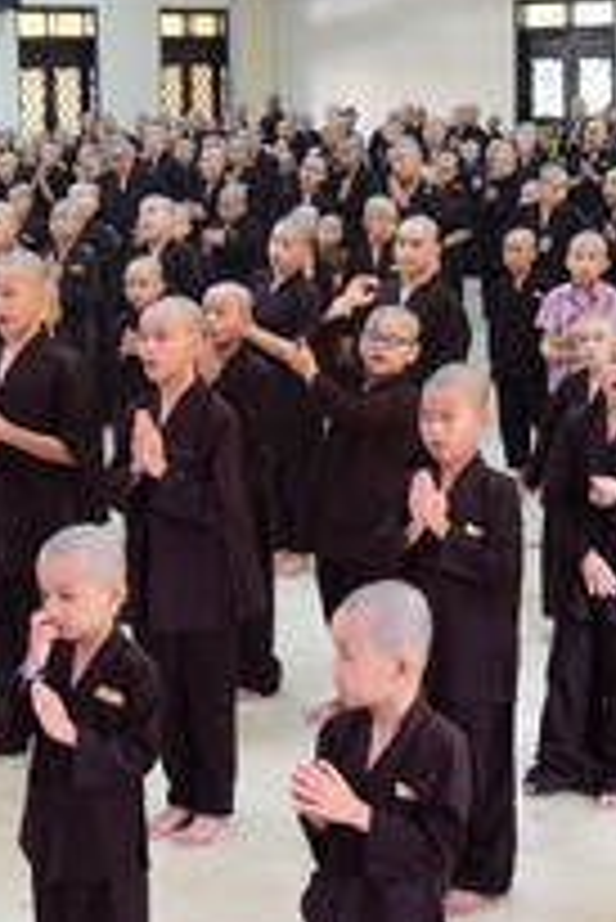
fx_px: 1947
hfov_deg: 18.0
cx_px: 283
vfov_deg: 26.6
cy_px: 378
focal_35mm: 76
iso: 1000
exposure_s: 1/30
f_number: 4
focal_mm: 24
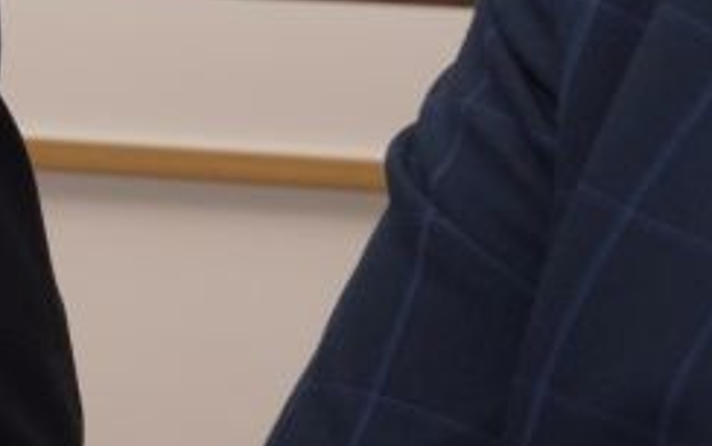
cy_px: -73
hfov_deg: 7.9
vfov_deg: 5.3
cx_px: -944
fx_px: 4841
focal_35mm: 249
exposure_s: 1/200
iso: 200
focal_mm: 26.8
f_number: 4.5
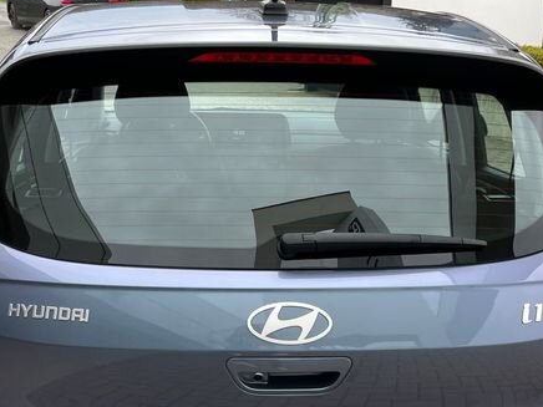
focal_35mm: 61
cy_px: 307
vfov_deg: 23.8
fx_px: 957
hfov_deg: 31.7
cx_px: 278
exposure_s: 1/534
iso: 50
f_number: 1.6
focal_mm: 5.1
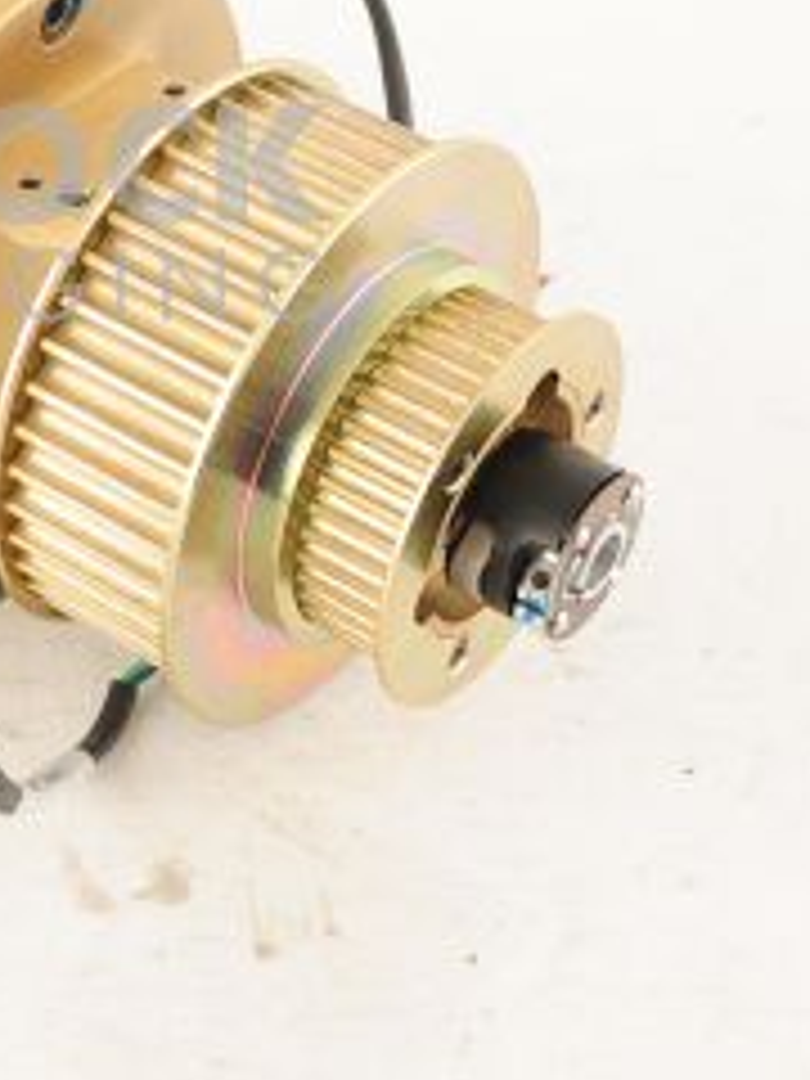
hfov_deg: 12.1
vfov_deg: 16.3
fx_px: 3744
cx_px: -117
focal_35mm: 120
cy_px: 214
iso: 1600
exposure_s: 1/125
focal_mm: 50
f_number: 10
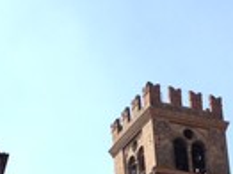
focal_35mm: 151
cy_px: 337
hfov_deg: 13.1
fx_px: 1015
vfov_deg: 9.3
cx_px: 125
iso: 50
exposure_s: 1/874
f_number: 2.4
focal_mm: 4.13
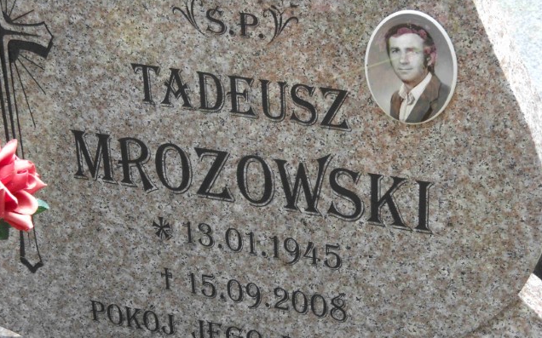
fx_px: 1418
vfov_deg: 13.6
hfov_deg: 21.6
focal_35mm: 96
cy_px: 202
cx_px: 270
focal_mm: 14.9
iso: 84
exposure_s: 1/60
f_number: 4.8
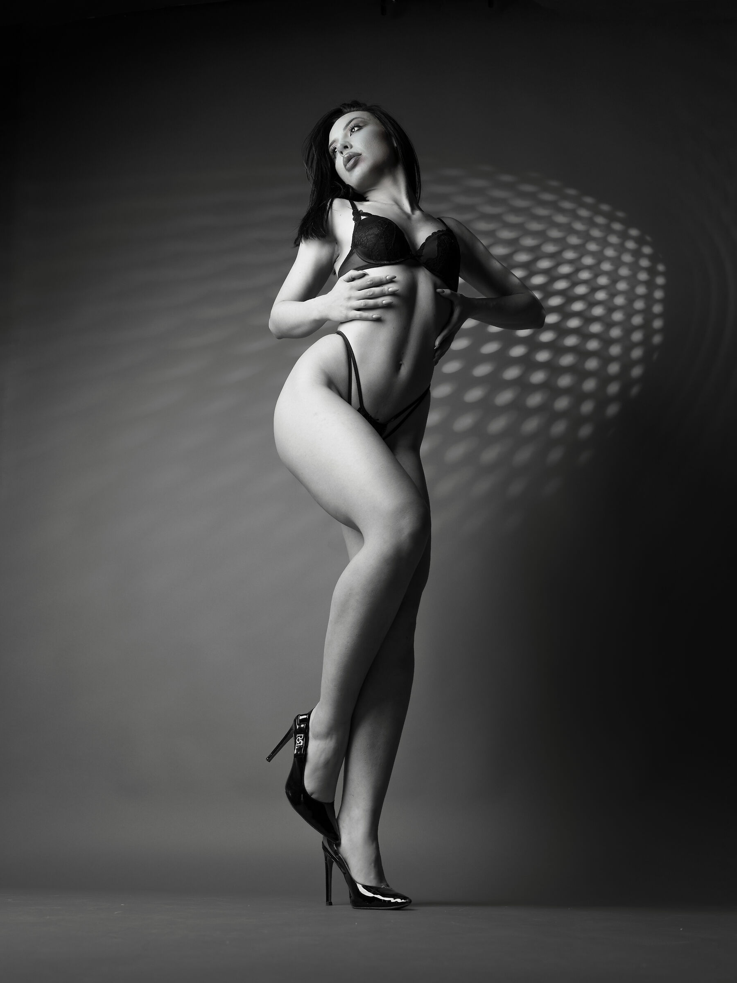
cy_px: 492
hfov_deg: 39.7
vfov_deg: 51.4
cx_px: 368
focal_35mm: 36
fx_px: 1022
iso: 125
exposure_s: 1/100
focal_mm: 45
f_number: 8
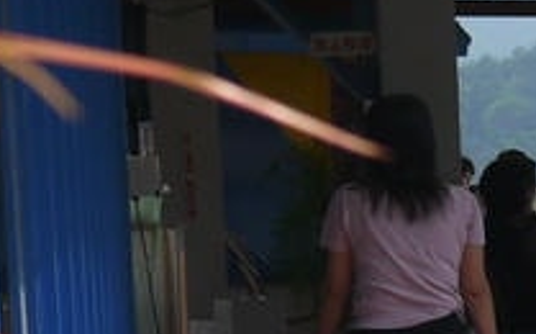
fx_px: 3560
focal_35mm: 244
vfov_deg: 5.3
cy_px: 545
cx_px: 1398
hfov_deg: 7.8
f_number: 4
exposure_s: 1/640
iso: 160
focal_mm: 20
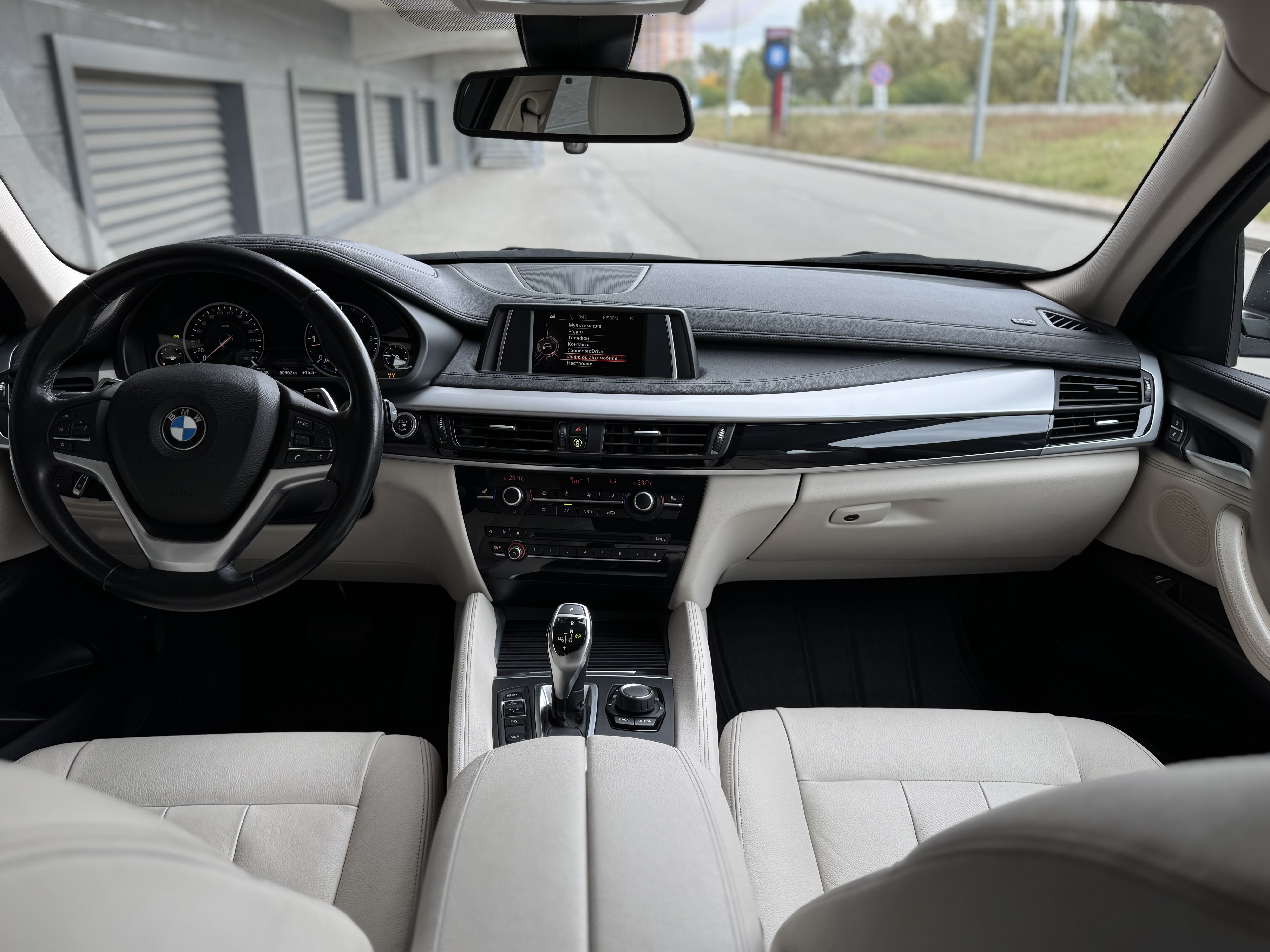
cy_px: 469
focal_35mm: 26
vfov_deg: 53.1
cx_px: 591
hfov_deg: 67.2
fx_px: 954
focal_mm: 6.76
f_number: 1.78
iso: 80
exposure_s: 1/139
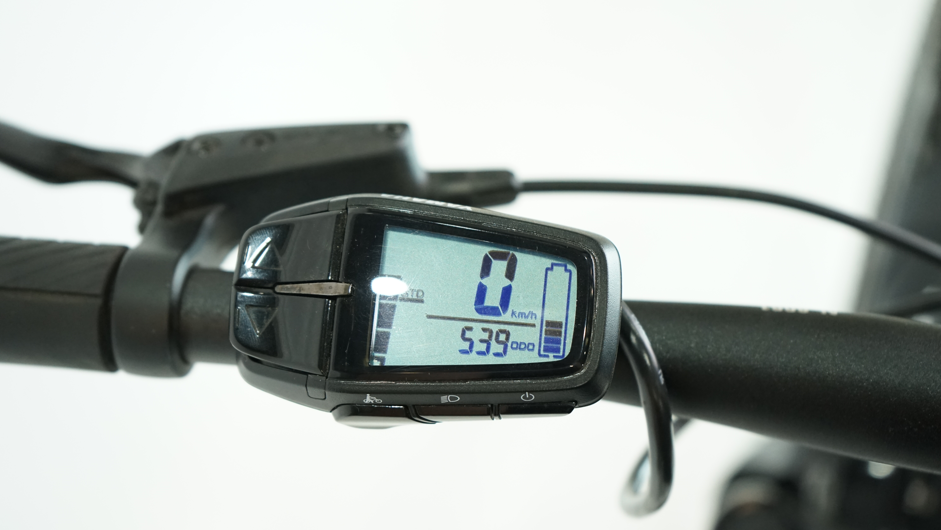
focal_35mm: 54
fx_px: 1347
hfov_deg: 38.5
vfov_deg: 22.2
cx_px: 474
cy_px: 313
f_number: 4.5
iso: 2000
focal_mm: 51
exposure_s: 1/200
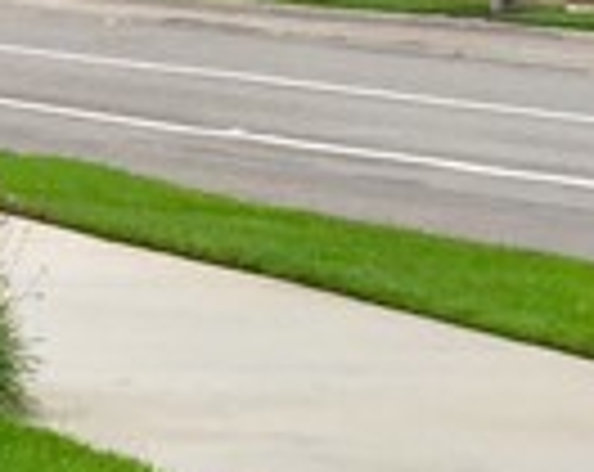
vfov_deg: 7.0
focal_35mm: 220
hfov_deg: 7.5
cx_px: -1310
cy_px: 144
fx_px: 3859
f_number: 2.2
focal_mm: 4.15
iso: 32
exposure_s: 1/989
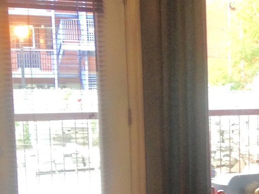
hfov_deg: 17.4
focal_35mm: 103
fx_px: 770
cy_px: 161
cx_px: 376
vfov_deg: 14.3
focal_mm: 4.12
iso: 125
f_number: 2.4
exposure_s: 1/20
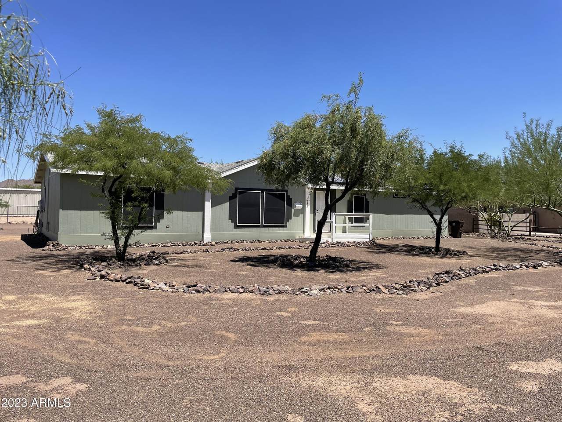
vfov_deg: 53.1
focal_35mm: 26
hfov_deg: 67.3
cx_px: 281
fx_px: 422
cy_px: 211
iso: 32
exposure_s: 1/3125
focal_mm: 4.2
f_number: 1.6
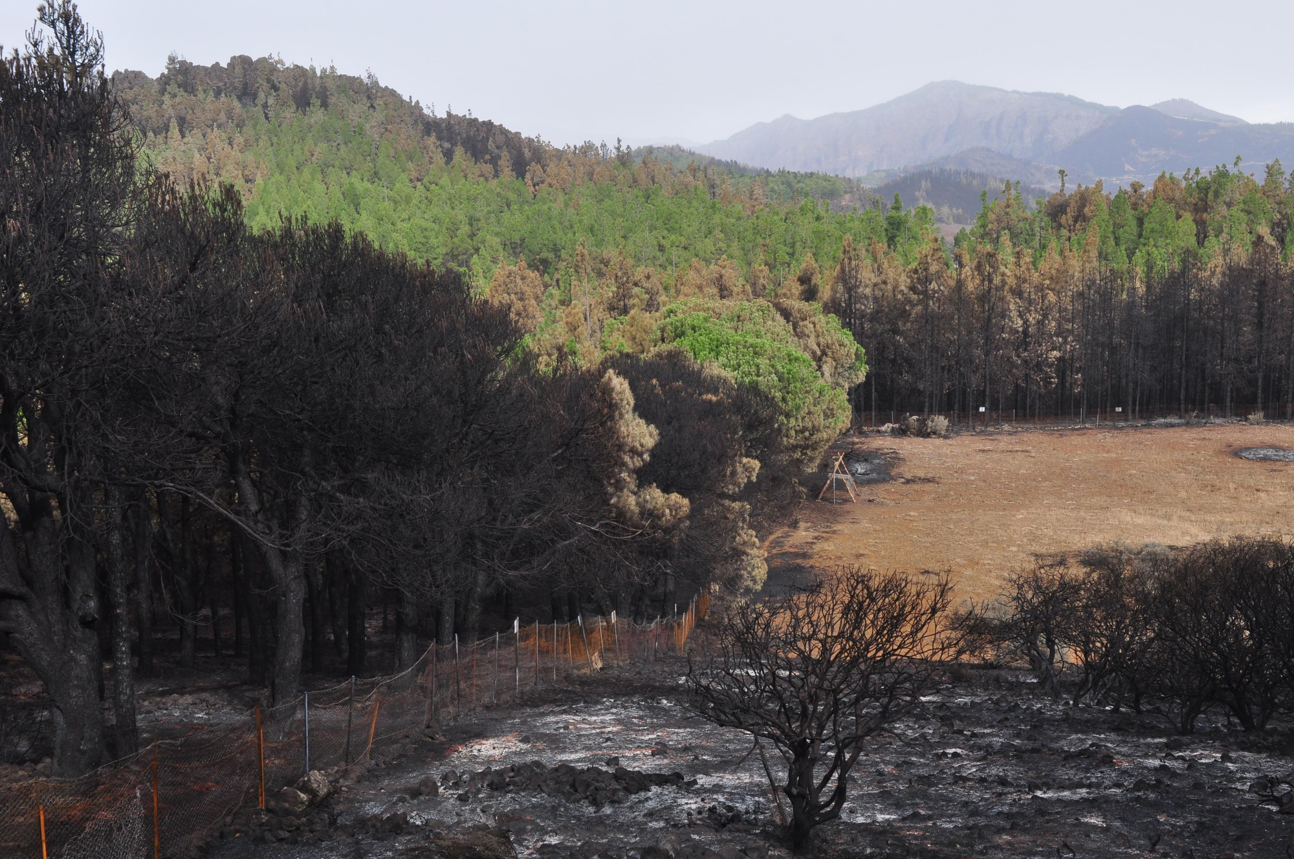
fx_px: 1831
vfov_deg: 26.4
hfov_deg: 38.9
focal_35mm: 51
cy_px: 430
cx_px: 647
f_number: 11
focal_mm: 34
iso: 400
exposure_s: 1/250
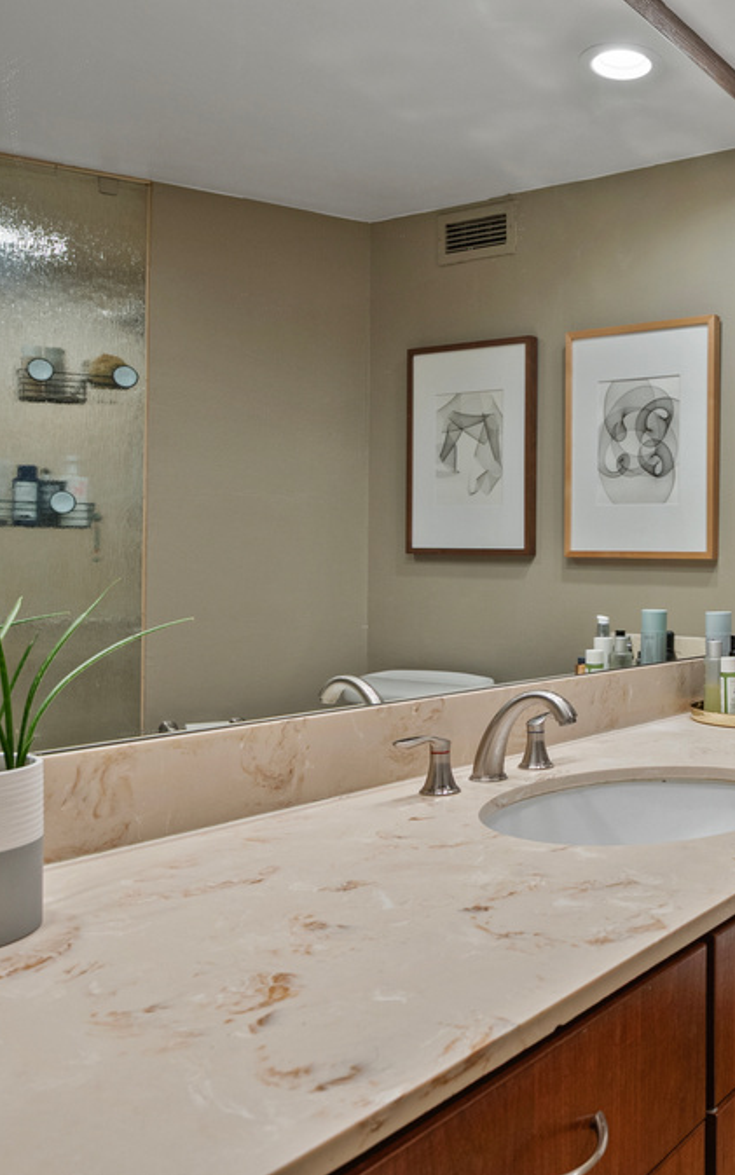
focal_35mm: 31
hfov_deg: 37.1
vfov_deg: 61.2
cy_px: 582
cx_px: 704
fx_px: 993
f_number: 8
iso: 800
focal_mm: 20
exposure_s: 1/20
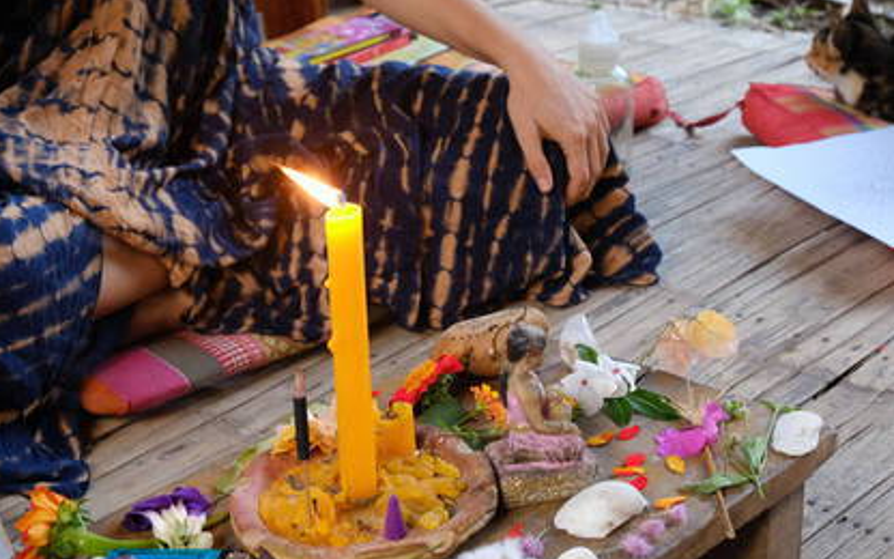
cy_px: 297
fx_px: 1730
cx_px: 445
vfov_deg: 18.3
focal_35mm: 71
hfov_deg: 29.0
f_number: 9
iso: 2500
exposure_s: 1/15
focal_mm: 46.3
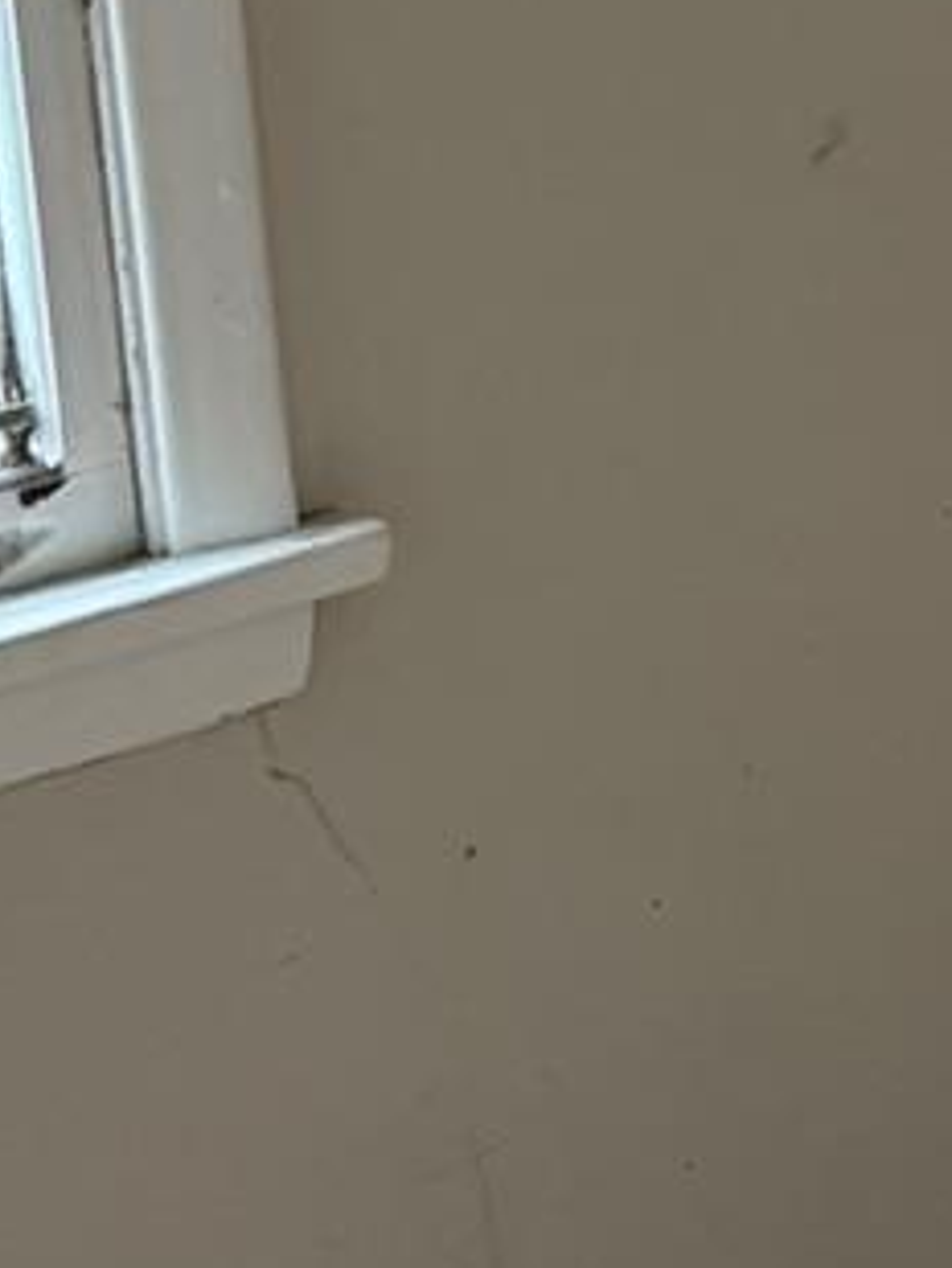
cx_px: 2741
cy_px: -320
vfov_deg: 12.1
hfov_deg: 8.1
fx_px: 5826
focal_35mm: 159
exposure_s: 1/79
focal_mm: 6.76
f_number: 1.78
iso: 200
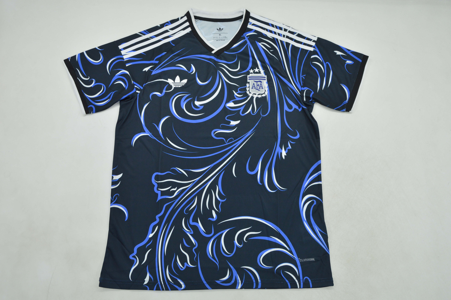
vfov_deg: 41.6
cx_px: 226
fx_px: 394
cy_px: 150
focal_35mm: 32
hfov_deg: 59.5
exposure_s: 1/200
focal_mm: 21
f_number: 7.1
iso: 400
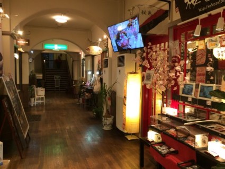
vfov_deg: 48.2
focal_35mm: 29
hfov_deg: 61.6
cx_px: 112
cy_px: 84
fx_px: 189
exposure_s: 1/30
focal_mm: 4.15
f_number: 2.2
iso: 100
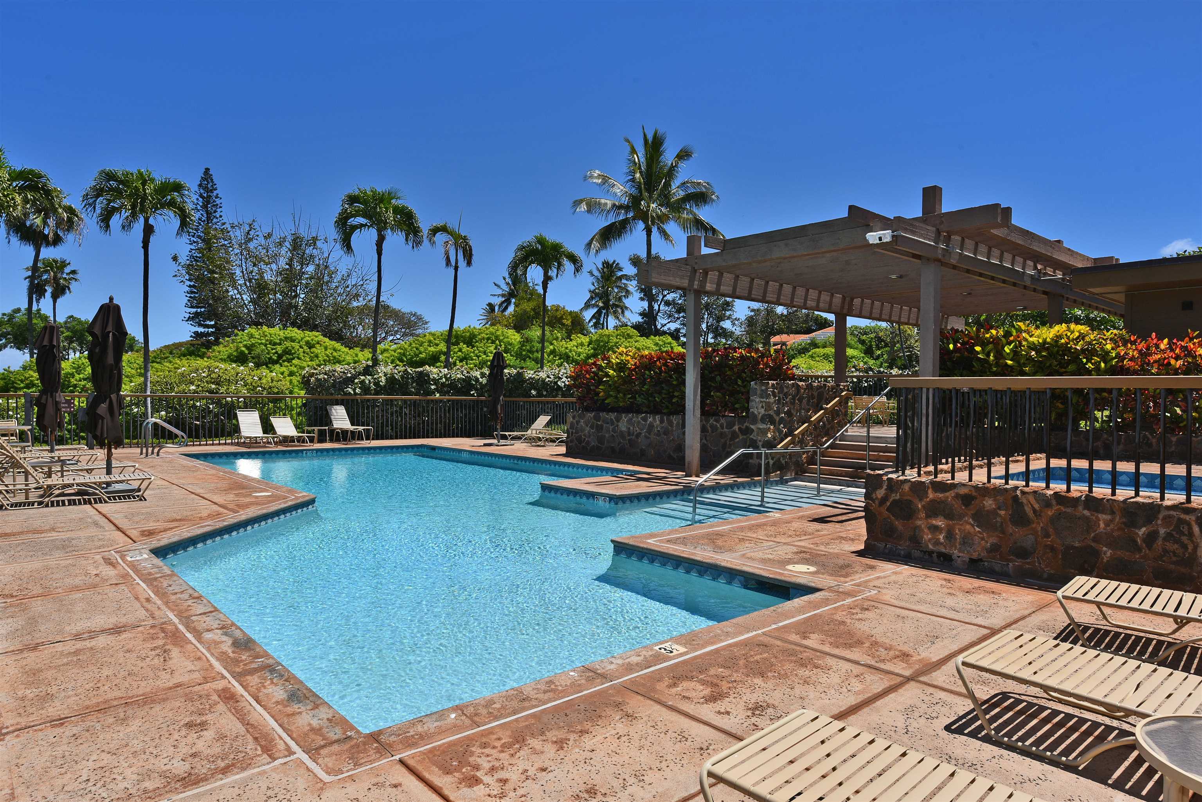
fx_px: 701
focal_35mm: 21
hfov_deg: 81.2
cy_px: 401
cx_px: 601
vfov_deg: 59.5
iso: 100
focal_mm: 21
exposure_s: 1/200
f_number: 14
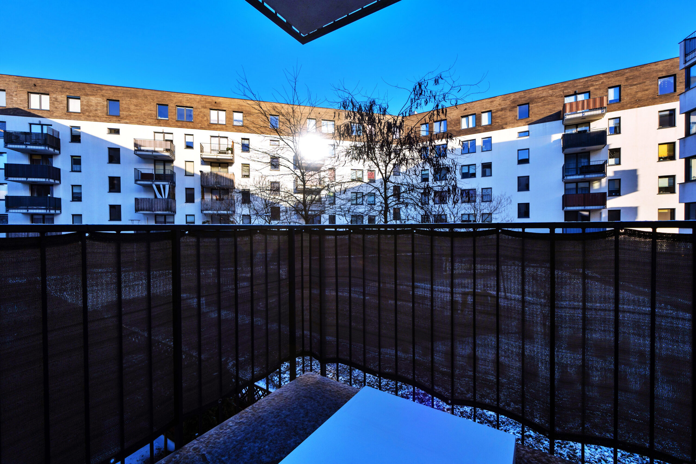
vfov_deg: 77.3
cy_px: 232
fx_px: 290
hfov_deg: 100.4
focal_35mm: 15
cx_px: 348
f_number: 4.5
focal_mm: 10
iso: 100
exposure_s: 1/160
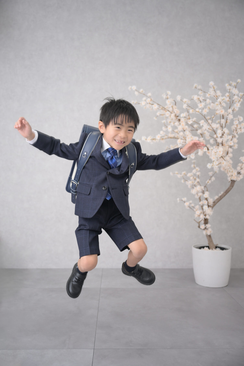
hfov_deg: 38.9
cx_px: 122
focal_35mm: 34
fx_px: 346
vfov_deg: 55.8
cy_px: 183
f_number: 2.8
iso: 250
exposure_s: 1/200
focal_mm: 34
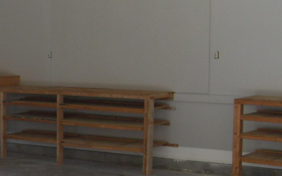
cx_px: -40
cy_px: 111
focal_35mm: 97
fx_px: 746
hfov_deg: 20.3
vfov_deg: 13.5
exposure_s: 1/90
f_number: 2.8
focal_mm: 6.3
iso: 80
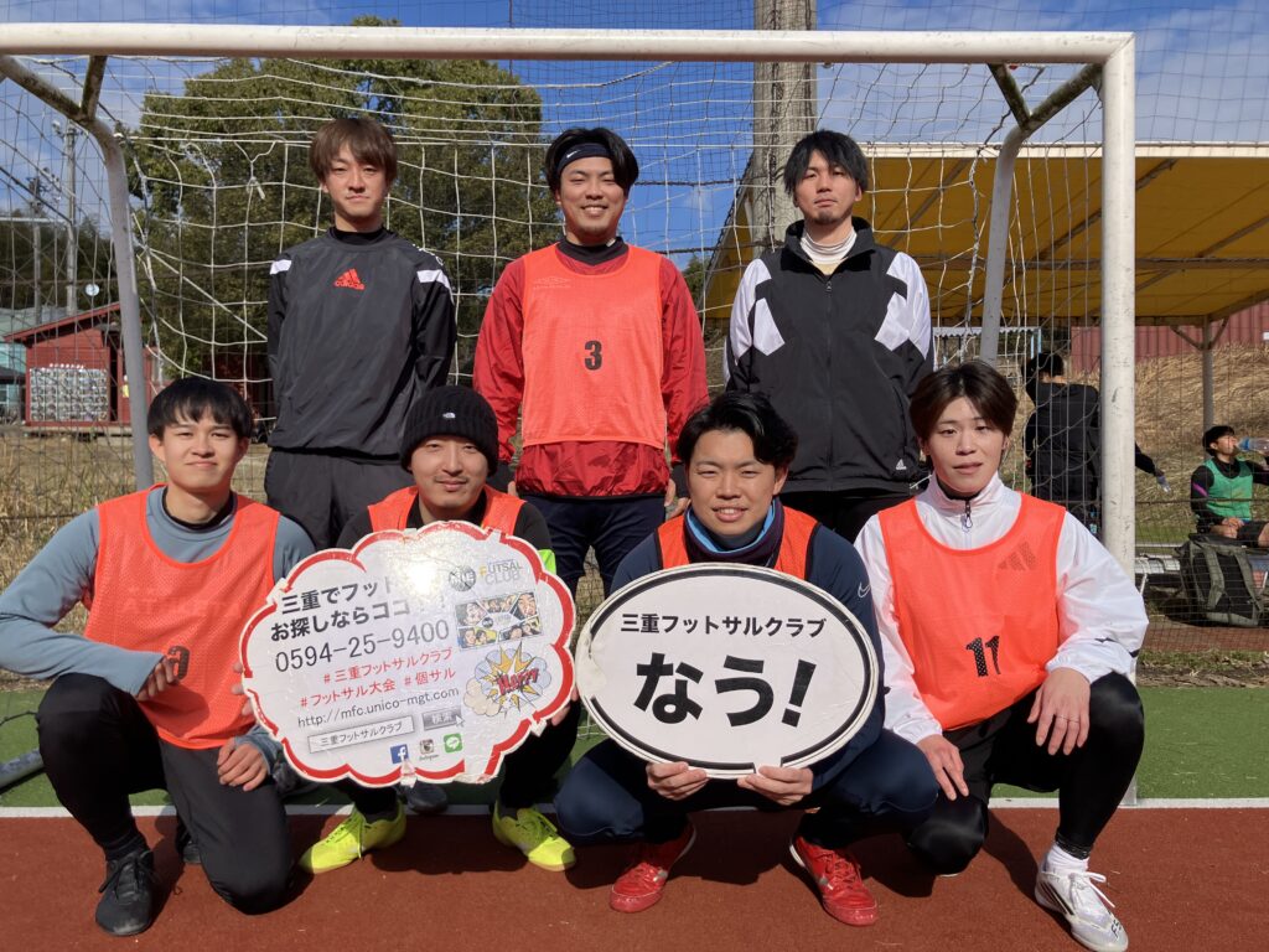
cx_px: 634
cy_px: 476
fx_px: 1026
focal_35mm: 28
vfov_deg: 49.7
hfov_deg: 63.4
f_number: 1.8
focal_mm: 3.99
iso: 32
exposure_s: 1/4878
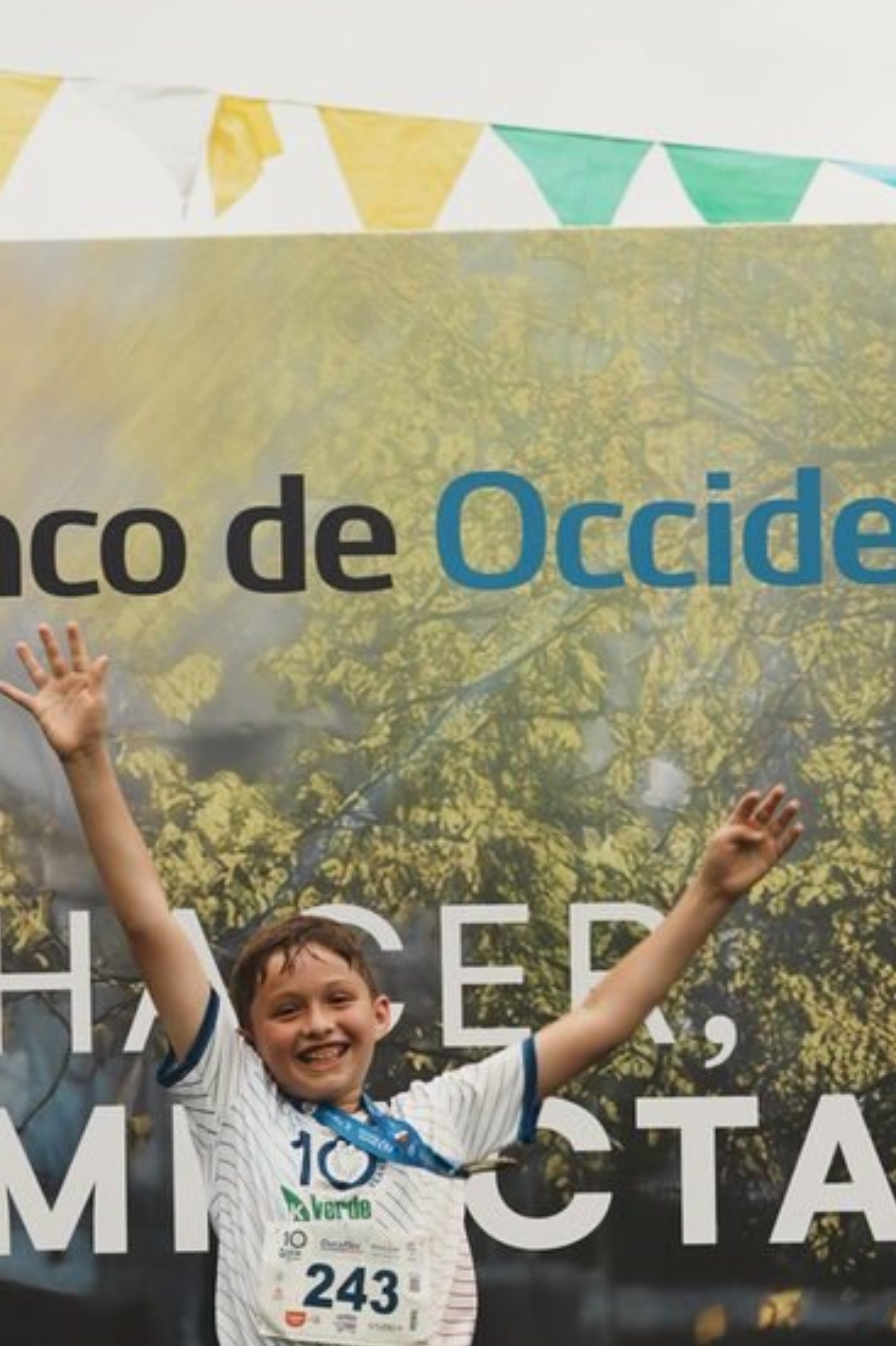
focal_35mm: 147
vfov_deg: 13.6
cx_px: 225
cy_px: 1556
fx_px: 5491
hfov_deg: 9.3
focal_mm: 50
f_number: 3.2
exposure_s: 1/250
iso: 160
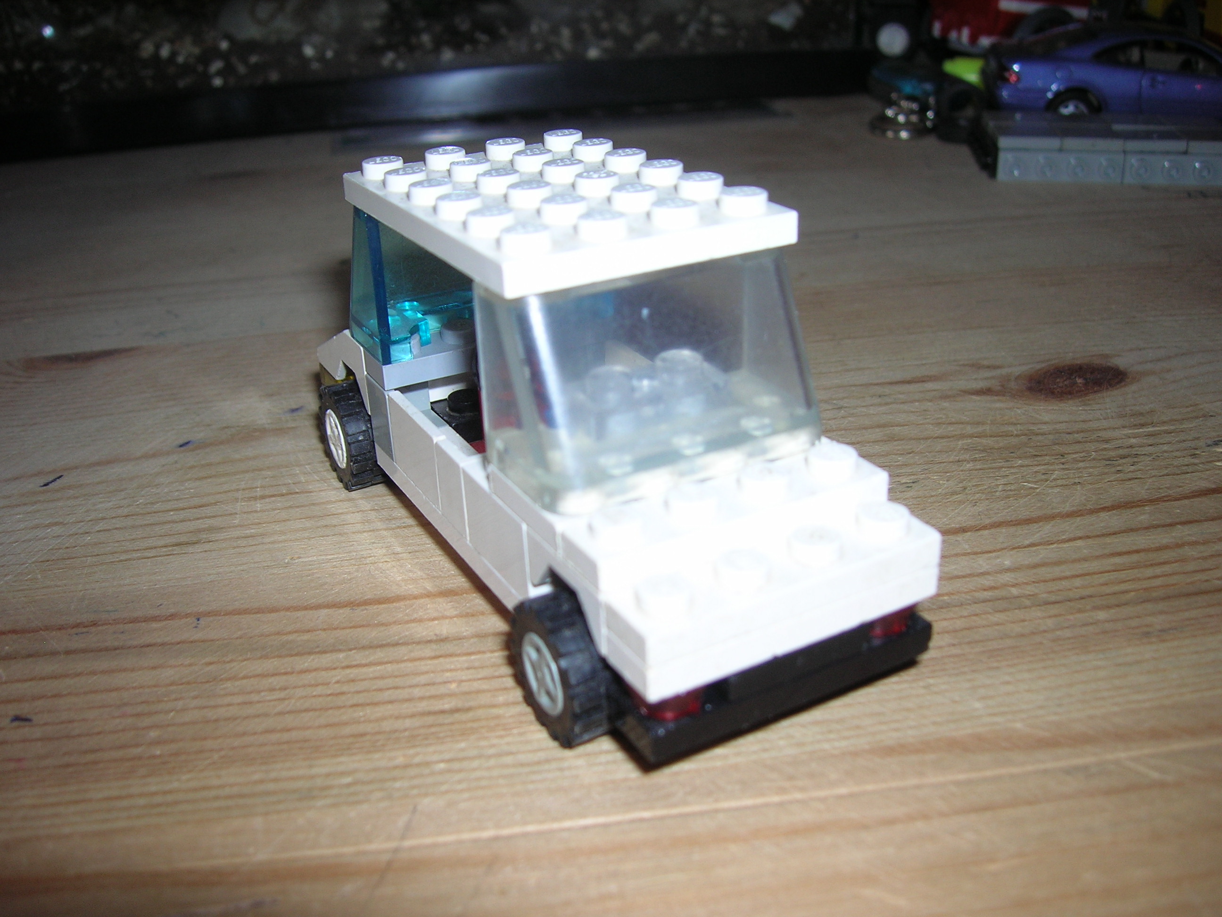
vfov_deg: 41.8
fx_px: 1200
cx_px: 611
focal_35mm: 34
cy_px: 458
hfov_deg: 54.0
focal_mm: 5.7
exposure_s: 1/60.1
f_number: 2.9
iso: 50
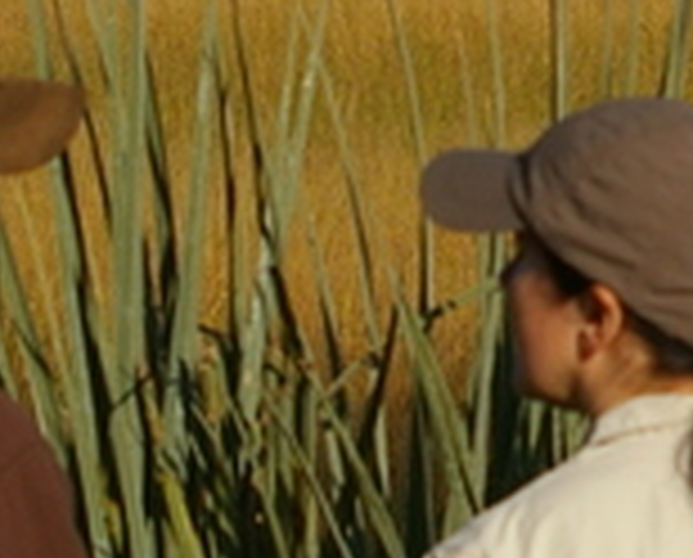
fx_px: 11938
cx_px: 1066
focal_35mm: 581
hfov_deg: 3.3
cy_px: -88
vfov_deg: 2.7
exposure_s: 1/350
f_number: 9.5
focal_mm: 75
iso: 200
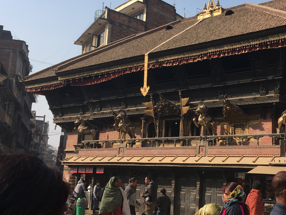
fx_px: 405
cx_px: 193
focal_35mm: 49
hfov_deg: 38.4
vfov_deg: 29.6
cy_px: 89
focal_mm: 4.15
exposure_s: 1/938
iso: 25
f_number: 2.2
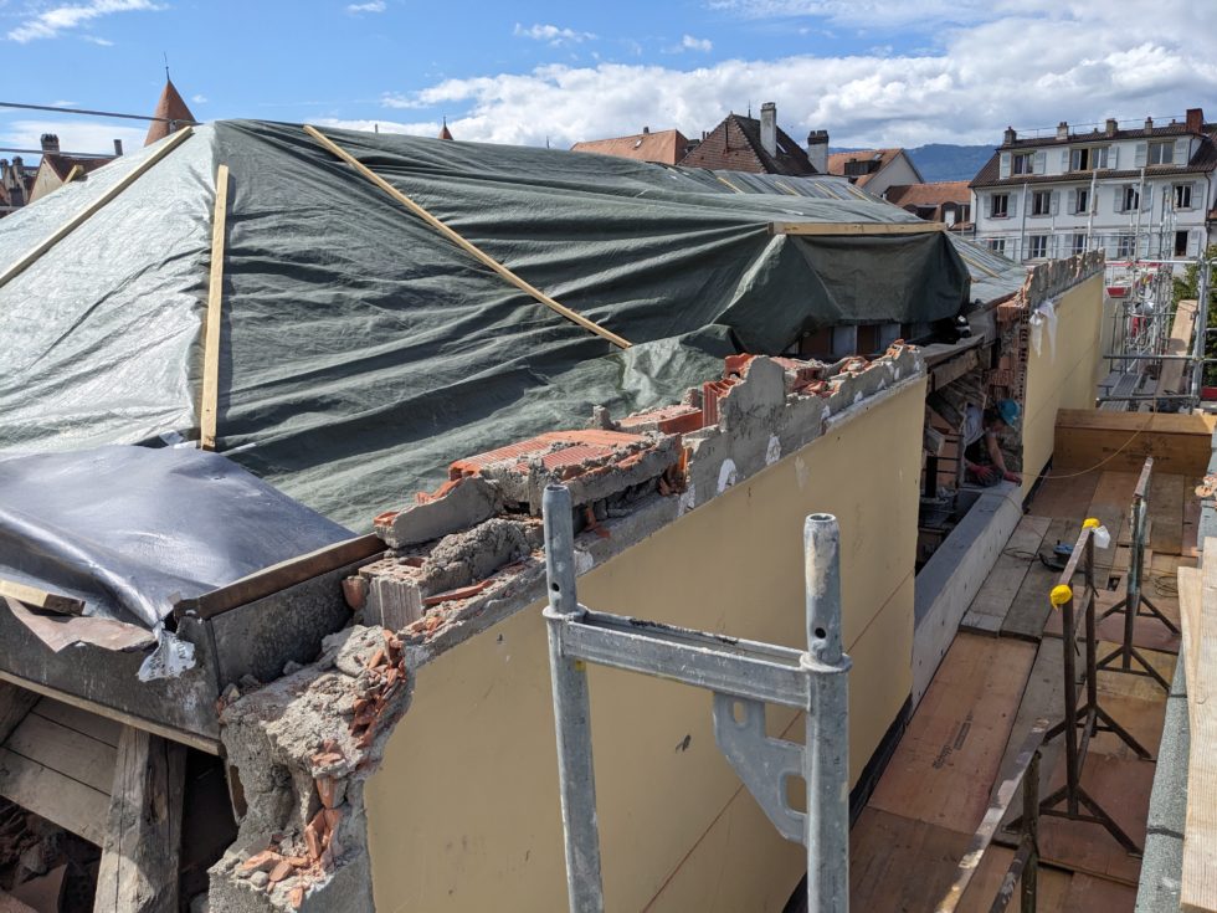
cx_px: 608
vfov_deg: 51.4
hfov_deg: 65.3
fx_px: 949
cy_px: 456
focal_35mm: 27
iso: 73
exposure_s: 1/5848
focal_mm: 4.38
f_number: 1.73
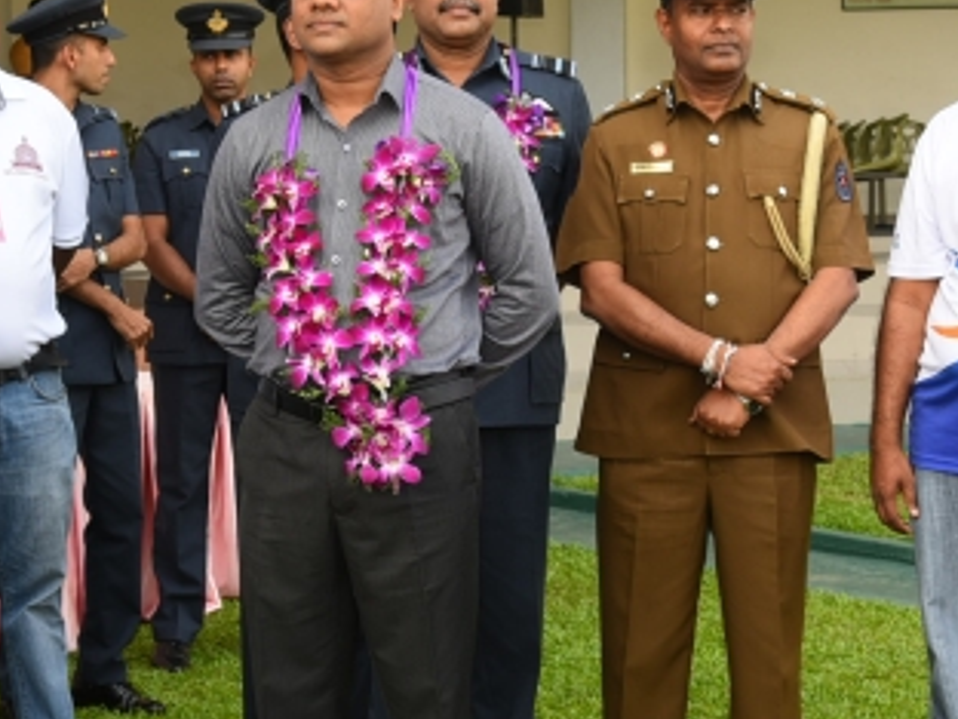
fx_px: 2269
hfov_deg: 23.8
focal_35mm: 82
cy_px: 376
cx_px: 381
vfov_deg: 18.0
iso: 250
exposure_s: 1/125
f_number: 5.6
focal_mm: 38
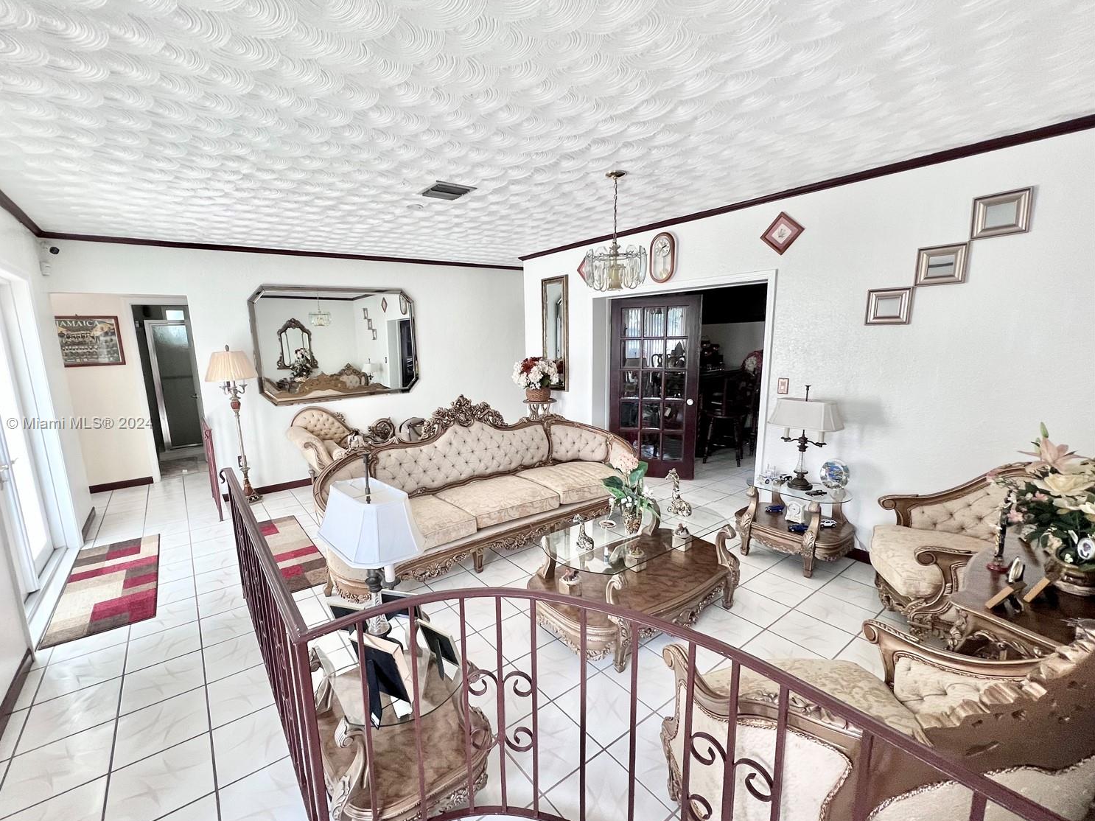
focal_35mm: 14
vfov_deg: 85.6
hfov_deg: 101.9
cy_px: 424
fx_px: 443
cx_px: 506
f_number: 1.8
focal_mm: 1.57
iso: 125
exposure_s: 1/120
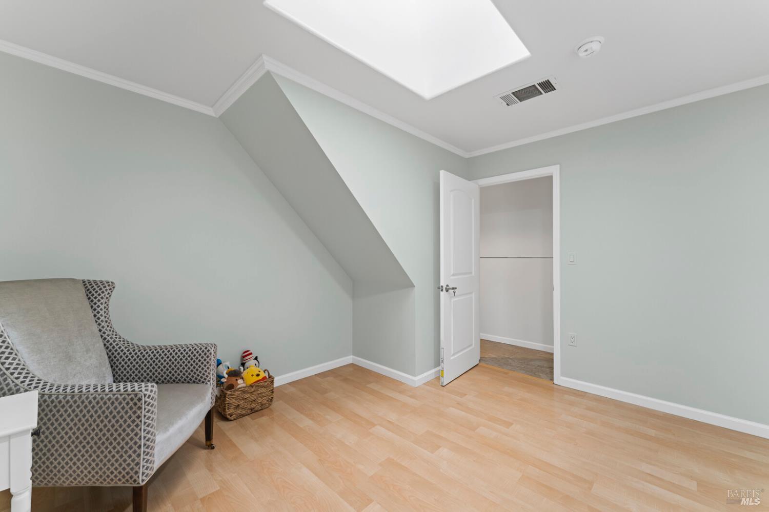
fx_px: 299
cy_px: 256
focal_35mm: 14
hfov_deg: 104.3
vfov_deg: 81.2
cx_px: 384
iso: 320
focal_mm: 14
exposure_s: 1/1.67
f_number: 7.1
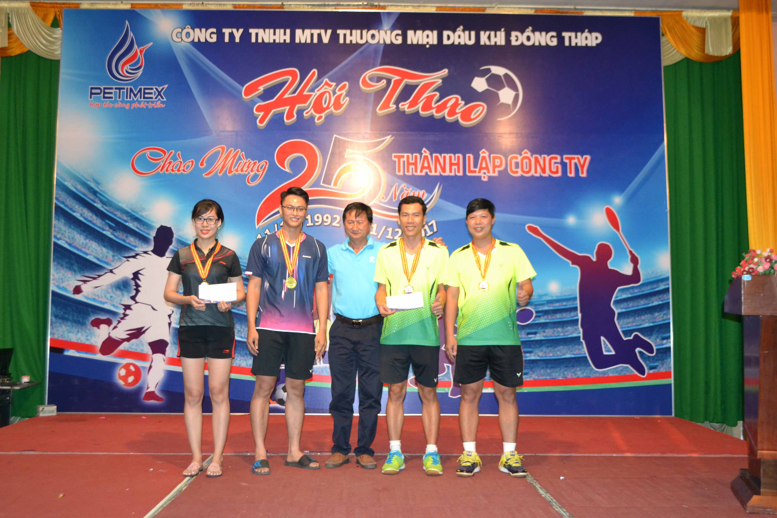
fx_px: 777
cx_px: 388
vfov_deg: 36.9
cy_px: 259
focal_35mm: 36
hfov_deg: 53.1
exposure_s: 1/60
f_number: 4
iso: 2200
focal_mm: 24
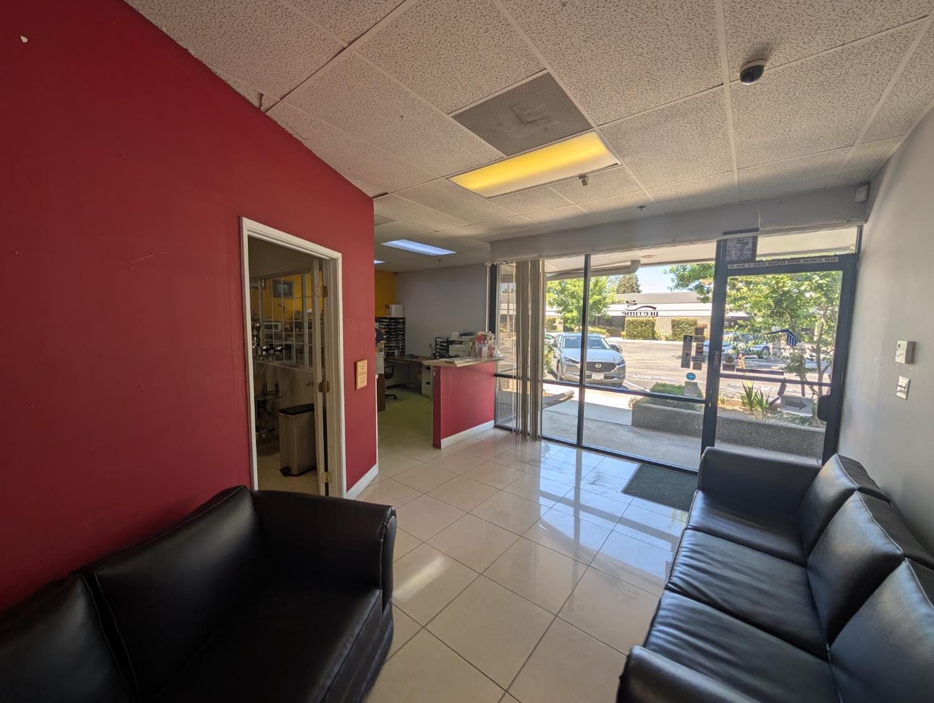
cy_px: 352
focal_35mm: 12
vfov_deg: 94.6
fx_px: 324
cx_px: 467
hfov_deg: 110.5
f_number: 1.7
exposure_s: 1/359
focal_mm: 2.02
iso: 47
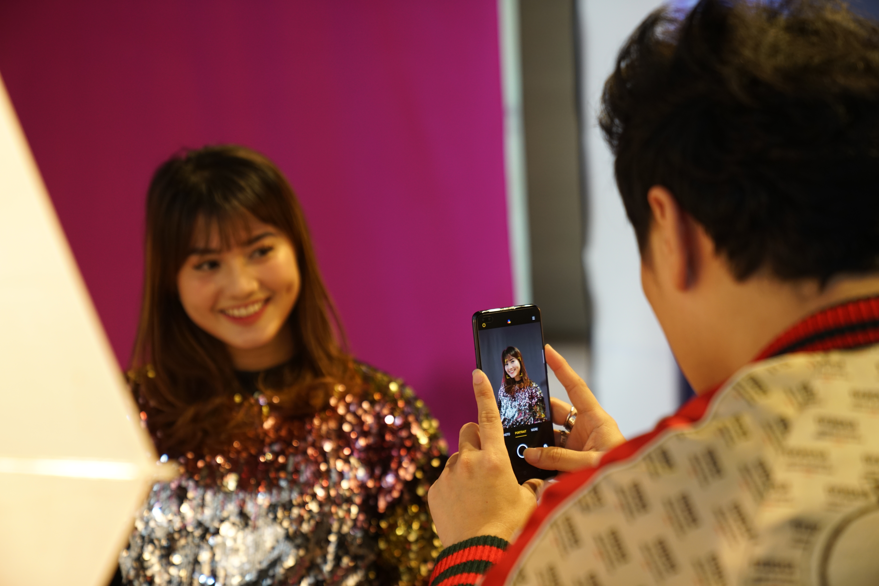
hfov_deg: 28.8
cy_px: 293
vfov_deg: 19.5
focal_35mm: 70
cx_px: 440
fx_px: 1709
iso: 800
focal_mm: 70
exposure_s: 1/125
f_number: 3.2
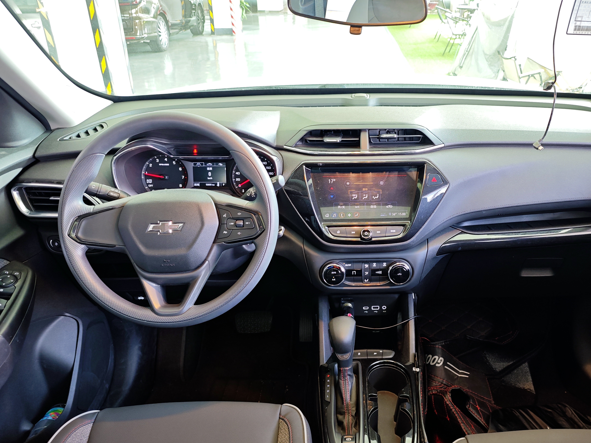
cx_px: 369
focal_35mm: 29
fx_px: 495
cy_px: 230
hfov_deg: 60.9
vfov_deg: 48.2
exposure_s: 1/35.3
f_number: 1.6
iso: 200
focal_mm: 6.55
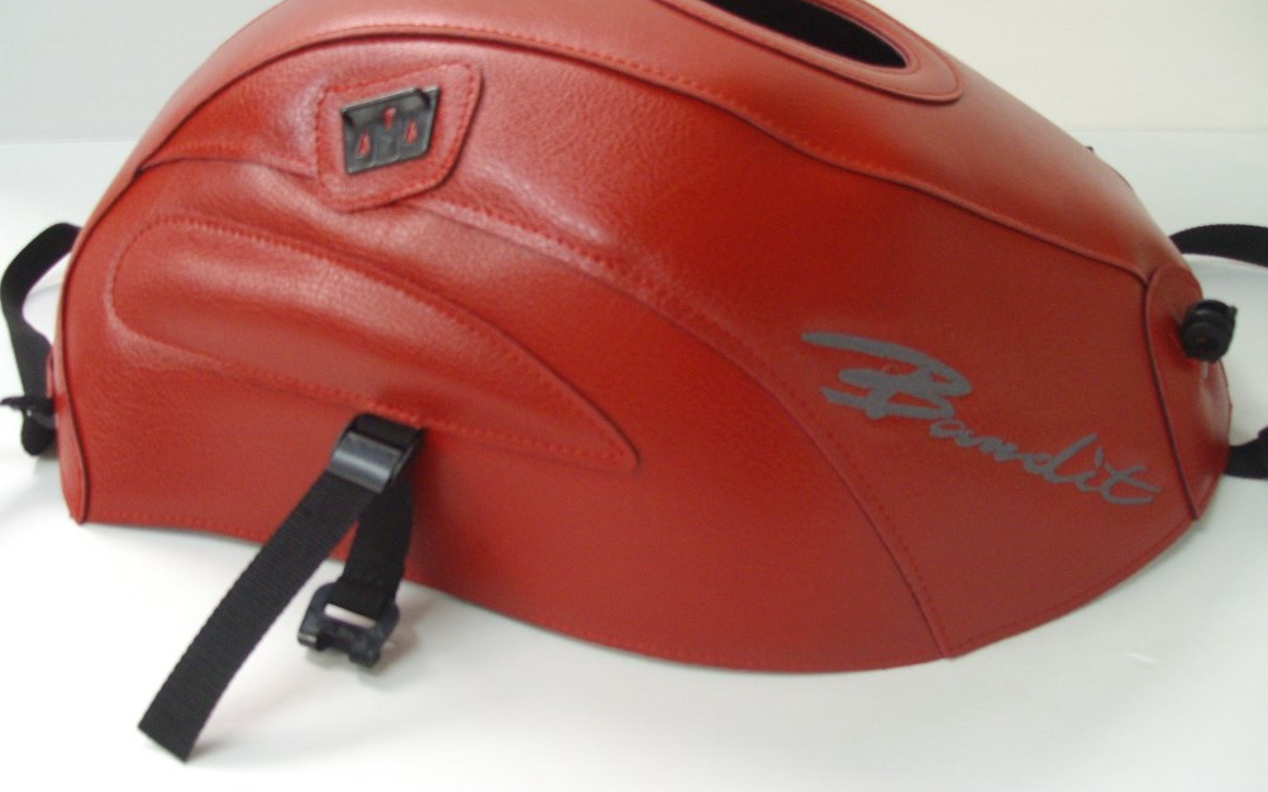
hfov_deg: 50.4
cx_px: 638
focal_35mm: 39
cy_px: 345
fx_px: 1348
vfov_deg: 32.7
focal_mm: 6
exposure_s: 1/50
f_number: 2.7
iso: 162
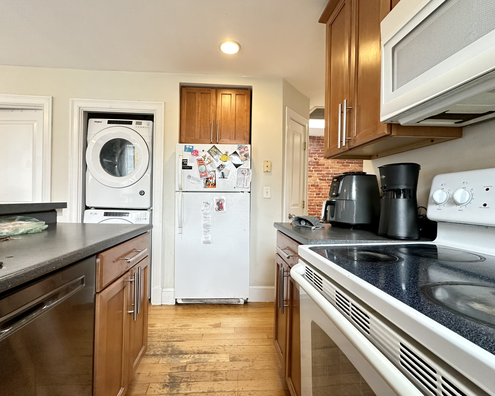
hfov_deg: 96.7
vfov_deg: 84.0
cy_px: 198
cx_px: 234
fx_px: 220
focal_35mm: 15
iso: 250
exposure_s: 1/60
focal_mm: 2.22
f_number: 2.2
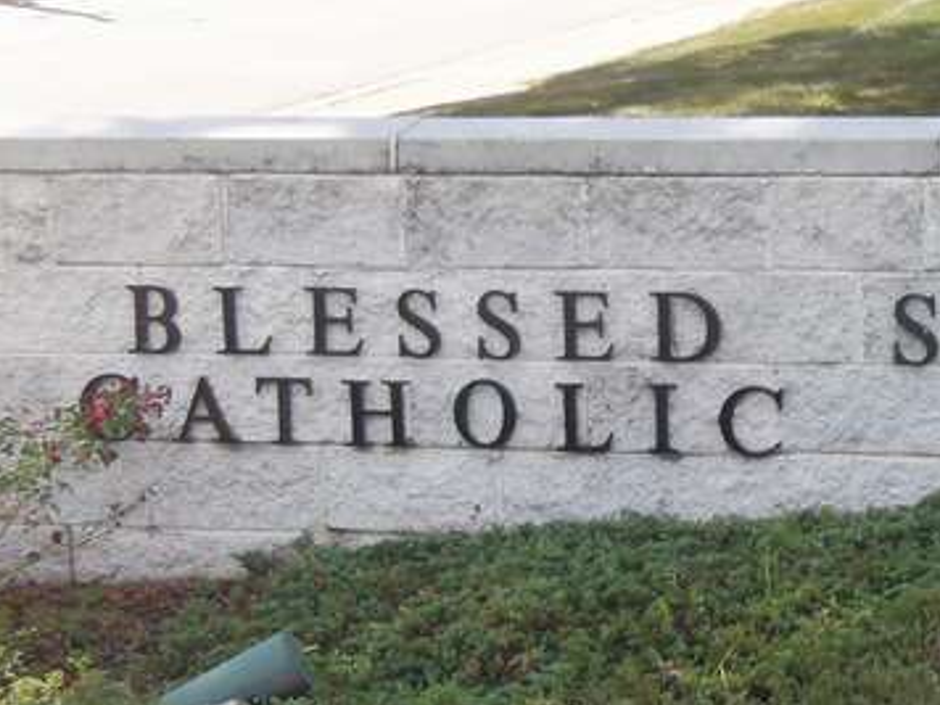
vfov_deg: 13.5
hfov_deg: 17.4
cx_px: 990
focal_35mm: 110
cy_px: 409
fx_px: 2987
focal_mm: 8.7
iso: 64
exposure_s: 1/160
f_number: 4.6
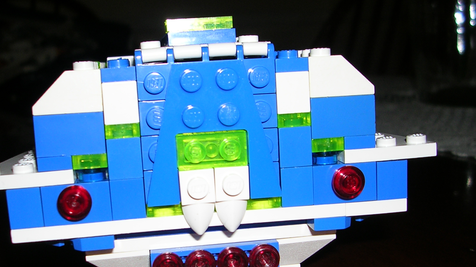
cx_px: 223
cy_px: 195
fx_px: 656
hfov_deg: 39.9
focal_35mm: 52
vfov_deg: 22.9
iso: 50
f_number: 2.8
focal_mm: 5.8
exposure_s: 1/60.1
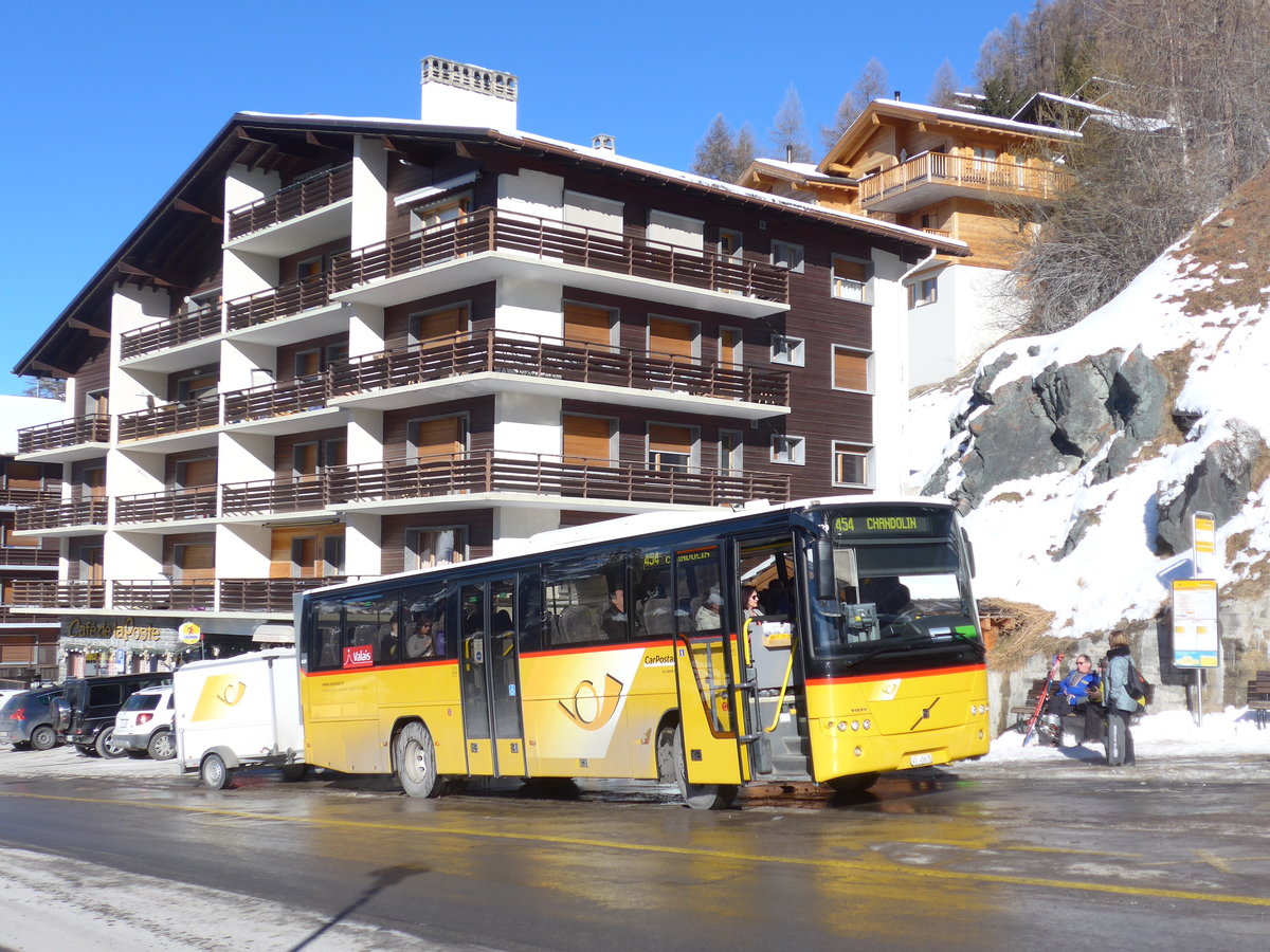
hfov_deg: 42.9
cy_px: 476
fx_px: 1614
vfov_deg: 32.9
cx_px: 635
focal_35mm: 44
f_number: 2.8
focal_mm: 9
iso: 80
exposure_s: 1/1600
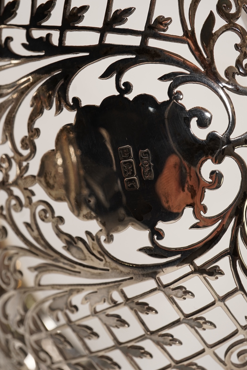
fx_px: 504
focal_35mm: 49
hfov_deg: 27.5
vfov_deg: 40.3
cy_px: 172
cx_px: 127
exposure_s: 1/125
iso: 320
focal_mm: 30
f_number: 16
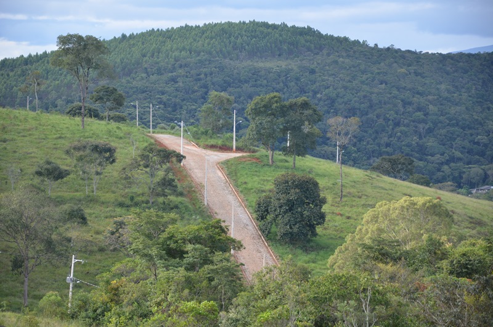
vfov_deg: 8.7
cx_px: 246
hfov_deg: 13.1
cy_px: 164
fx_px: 2153
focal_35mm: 158
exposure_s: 1/160
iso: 200
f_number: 6.3
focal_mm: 105
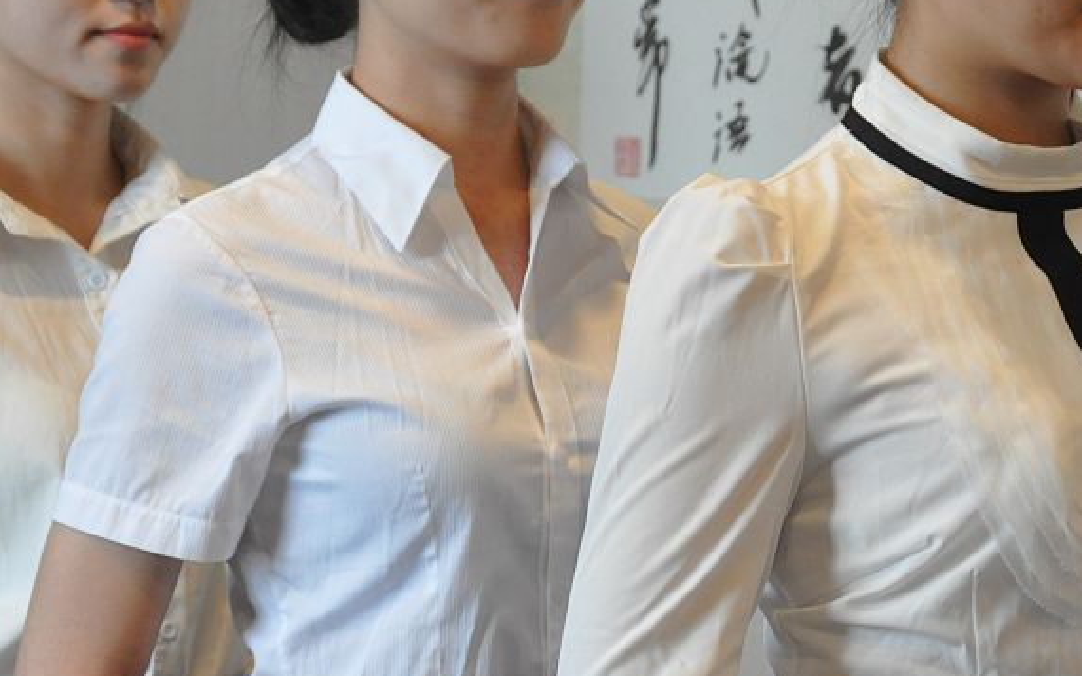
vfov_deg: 5.8
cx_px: 621
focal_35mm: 225
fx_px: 6633
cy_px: 276
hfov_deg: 9.3
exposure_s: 1/25
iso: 1600
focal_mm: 70
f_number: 5.3
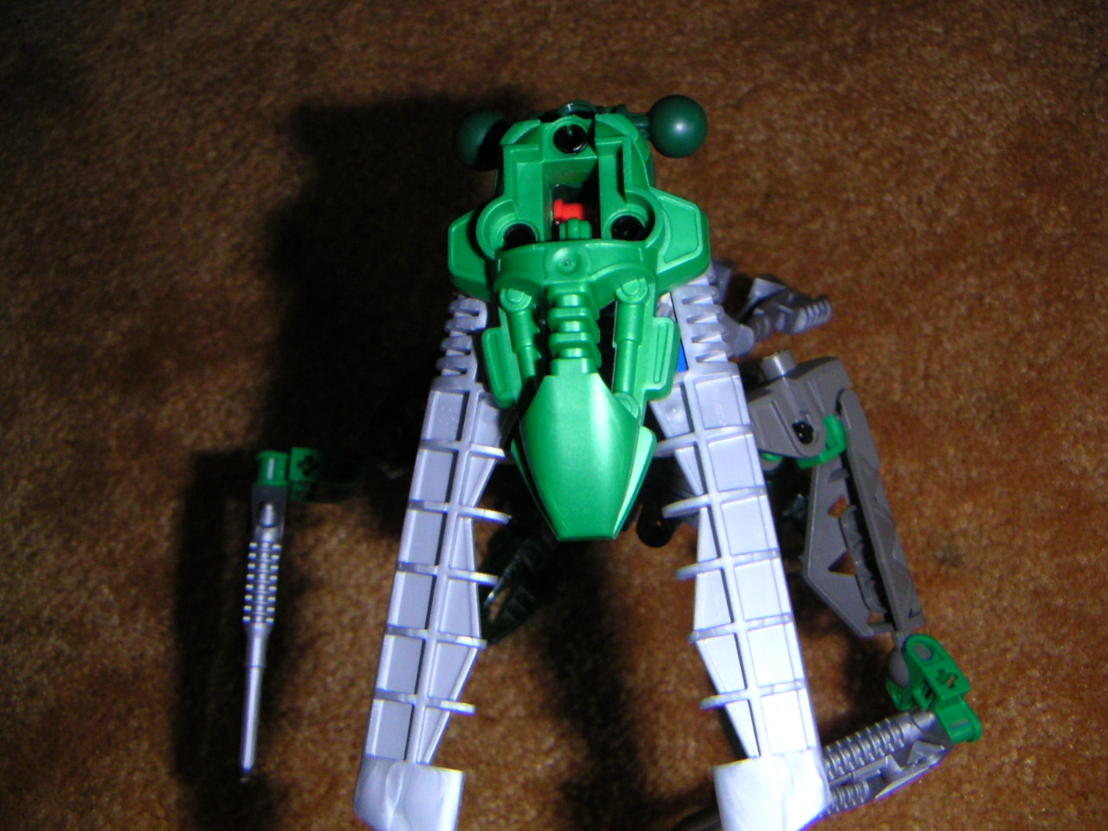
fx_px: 1248
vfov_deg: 36.8
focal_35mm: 39
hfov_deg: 47.9
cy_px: 416
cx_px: 554
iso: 200
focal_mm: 5.1
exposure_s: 1/45
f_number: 6.7
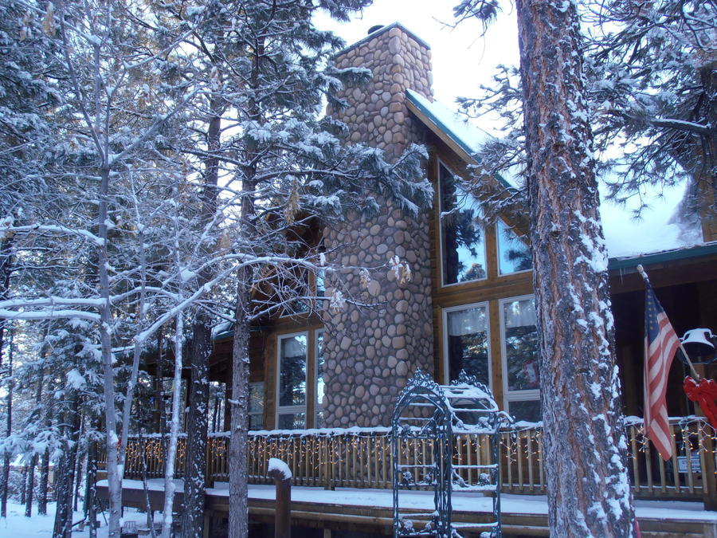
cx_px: 358
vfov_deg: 38.7
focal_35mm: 37
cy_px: 269
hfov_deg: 50.1
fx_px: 766
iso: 80
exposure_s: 1/40
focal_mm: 6.61
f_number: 3.9
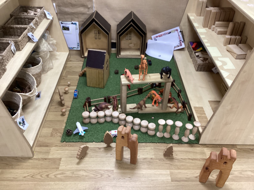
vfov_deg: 45.4
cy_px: 95
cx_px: 127
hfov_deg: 58.4
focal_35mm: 31
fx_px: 227
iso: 160
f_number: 2.4
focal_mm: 3.3
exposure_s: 1/50
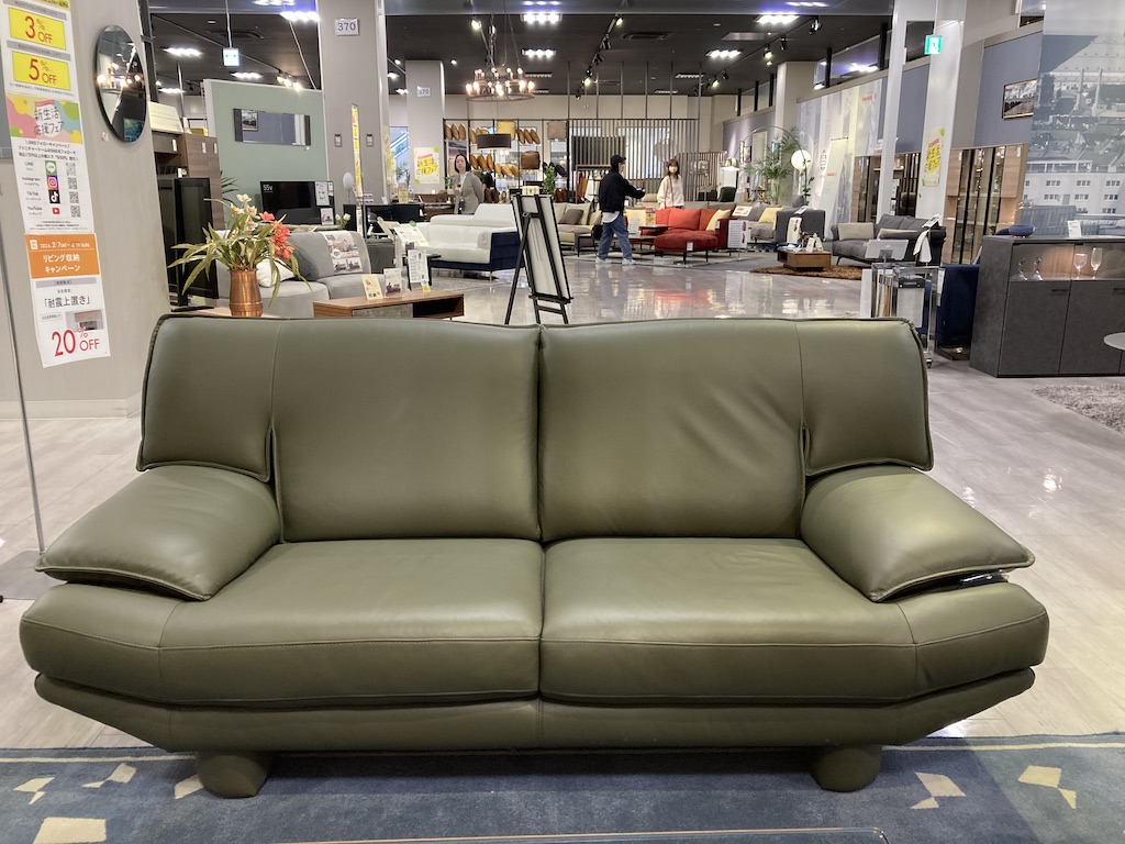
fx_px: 910
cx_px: 562
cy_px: 422
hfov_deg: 63.4
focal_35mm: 28
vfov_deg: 49.7
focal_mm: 3.99
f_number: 1.8
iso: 160
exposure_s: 1/60
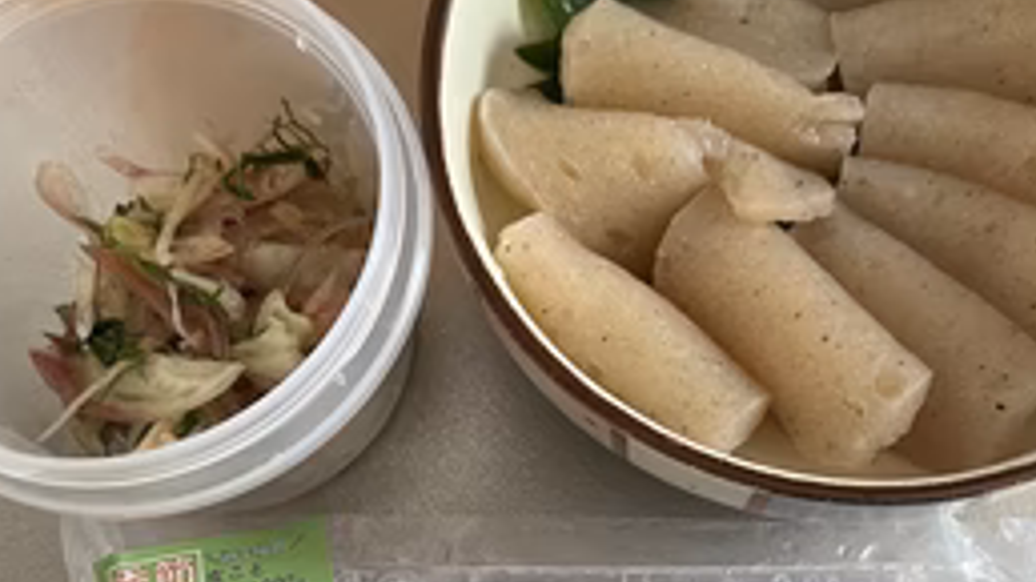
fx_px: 1208
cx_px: 566
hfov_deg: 46.3
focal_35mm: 44
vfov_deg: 26.6
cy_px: 466
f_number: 1.6
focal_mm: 5.1
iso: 125
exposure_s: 1/74
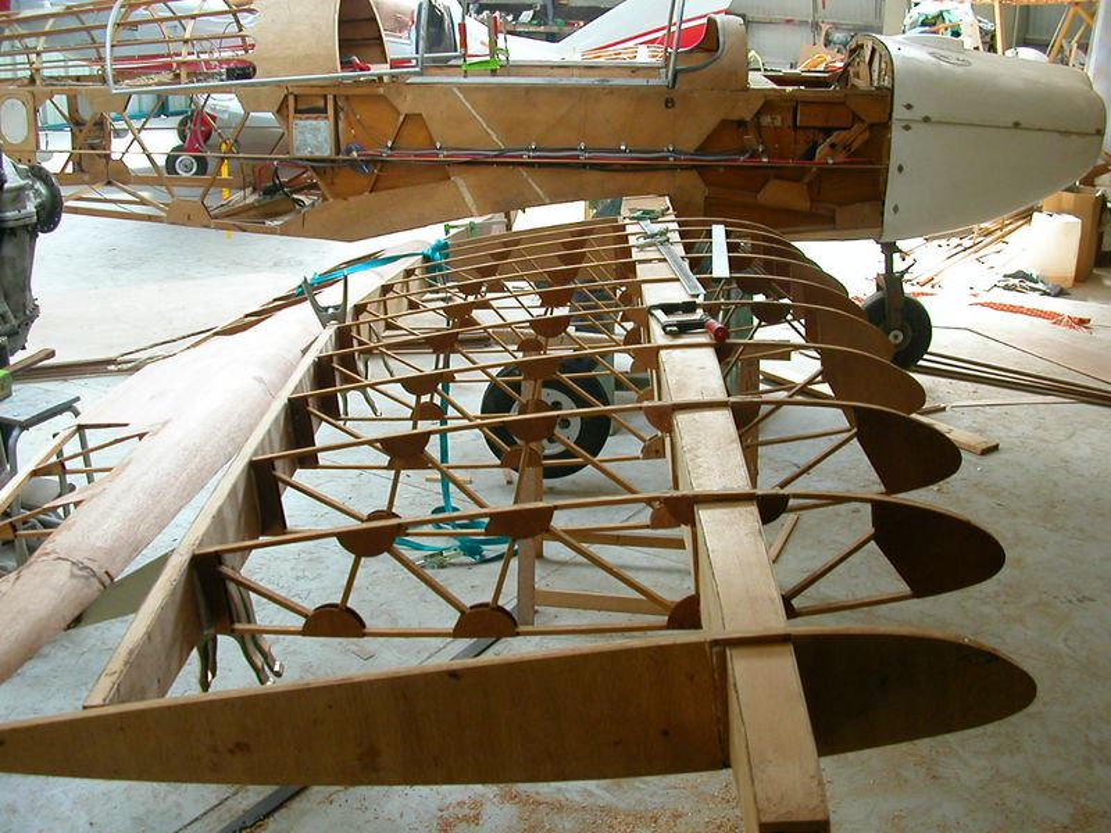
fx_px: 1188
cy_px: 416
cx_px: 556
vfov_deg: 38.7
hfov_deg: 50.1
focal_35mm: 37
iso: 100
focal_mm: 5.6
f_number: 2.7
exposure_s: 1/32.2
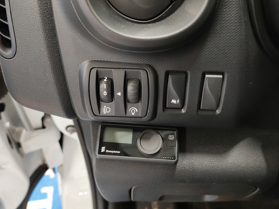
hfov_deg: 54.0
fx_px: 274
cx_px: 140
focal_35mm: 34
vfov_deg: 41.8
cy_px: 104
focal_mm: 6.12
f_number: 1.9
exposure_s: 1/50
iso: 1250
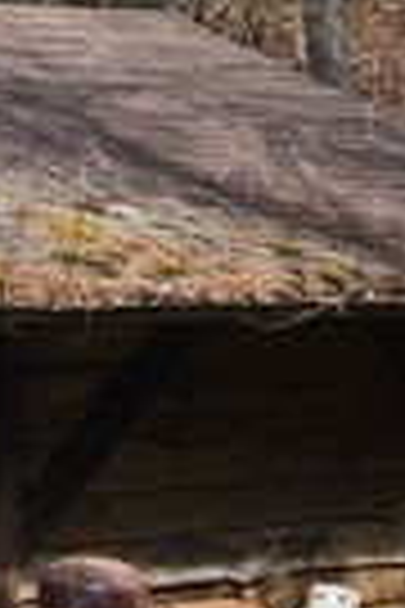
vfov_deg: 15.1
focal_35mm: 136
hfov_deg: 9.3
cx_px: -490
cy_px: 239
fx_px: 2295
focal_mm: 5.4
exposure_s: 1/391
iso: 20
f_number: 1.8
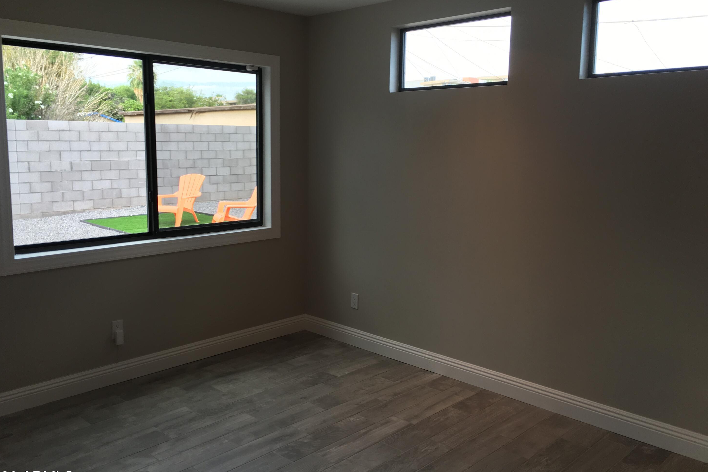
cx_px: 346
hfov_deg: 60.3
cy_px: 229
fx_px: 610
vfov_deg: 42.3
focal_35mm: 31
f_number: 2.2
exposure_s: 1/60
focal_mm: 4.15
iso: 32
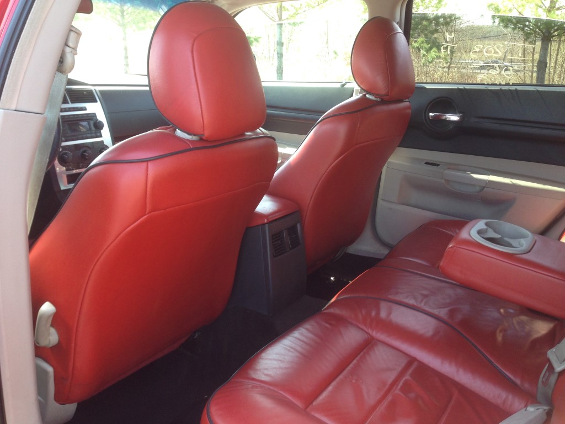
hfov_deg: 55.4
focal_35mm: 33
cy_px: 212
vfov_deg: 42.9
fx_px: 539
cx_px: 282
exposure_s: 1/60
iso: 50
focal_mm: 4.12
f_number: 2.4
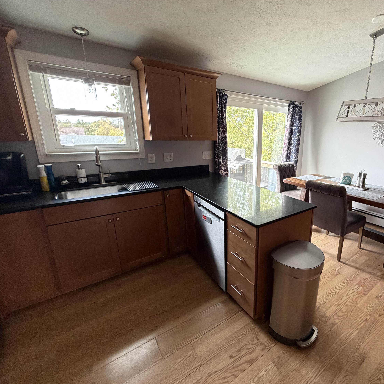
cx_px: 254
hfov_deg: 81.3
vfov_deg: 84.0
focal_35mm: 17
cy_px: 188
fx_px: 213
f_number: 2.2
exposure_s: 1/60
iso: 400
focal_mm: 2.22
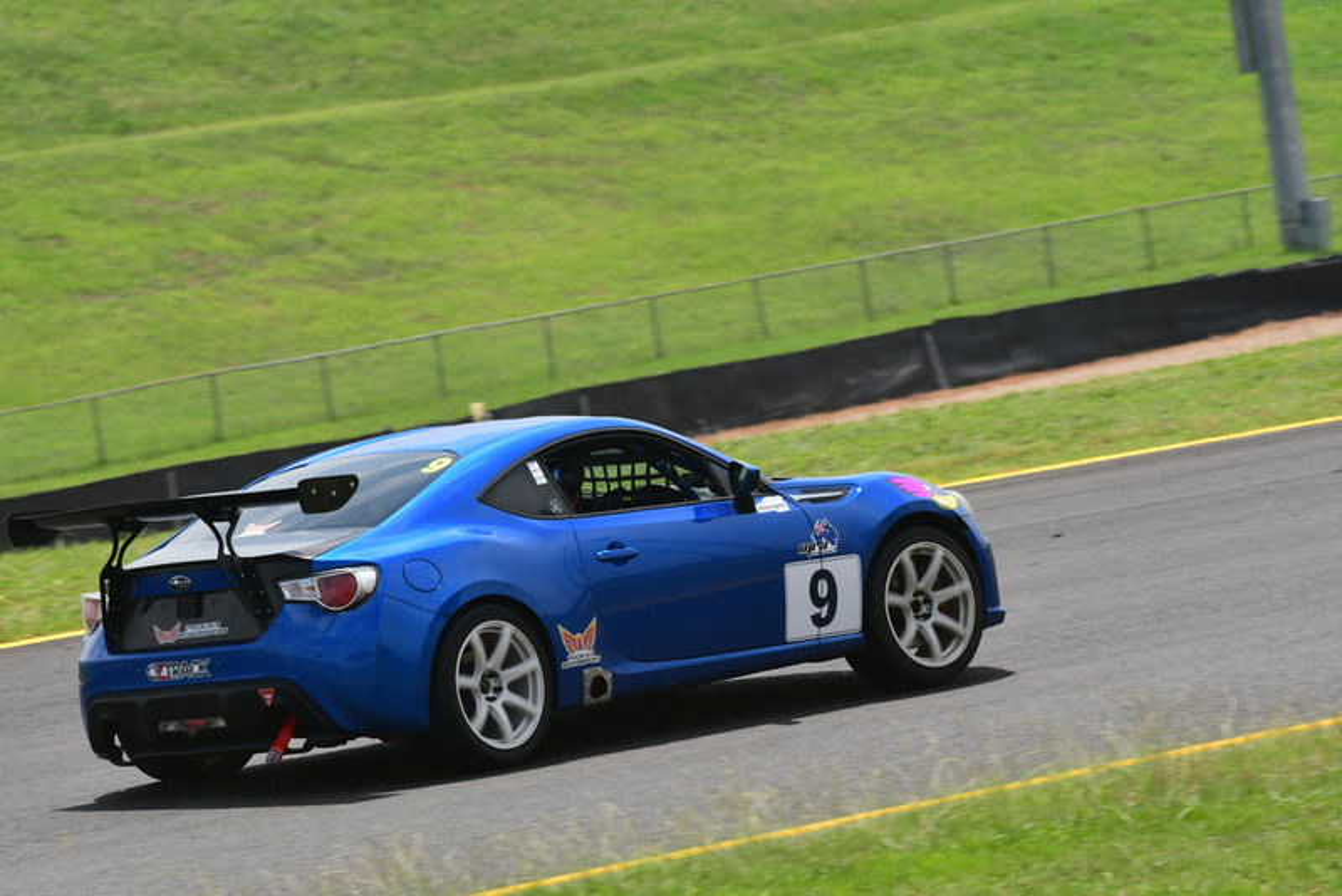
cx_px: 671
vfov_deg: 3.4
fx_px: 15102
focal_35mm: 405
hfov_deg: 5.1
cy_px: 448
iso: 640
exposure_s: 1/640
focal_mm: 270
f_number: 14
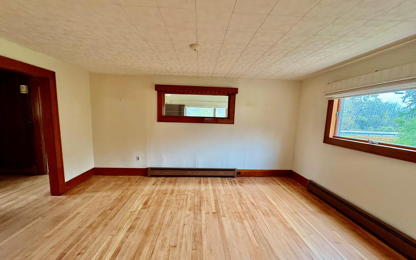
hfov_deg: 101.5
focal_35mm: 15
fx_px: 170
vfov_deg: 74.7
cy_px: 139
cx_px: 207
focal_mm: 2.22
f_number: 2.2
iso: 400
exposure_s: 1/60
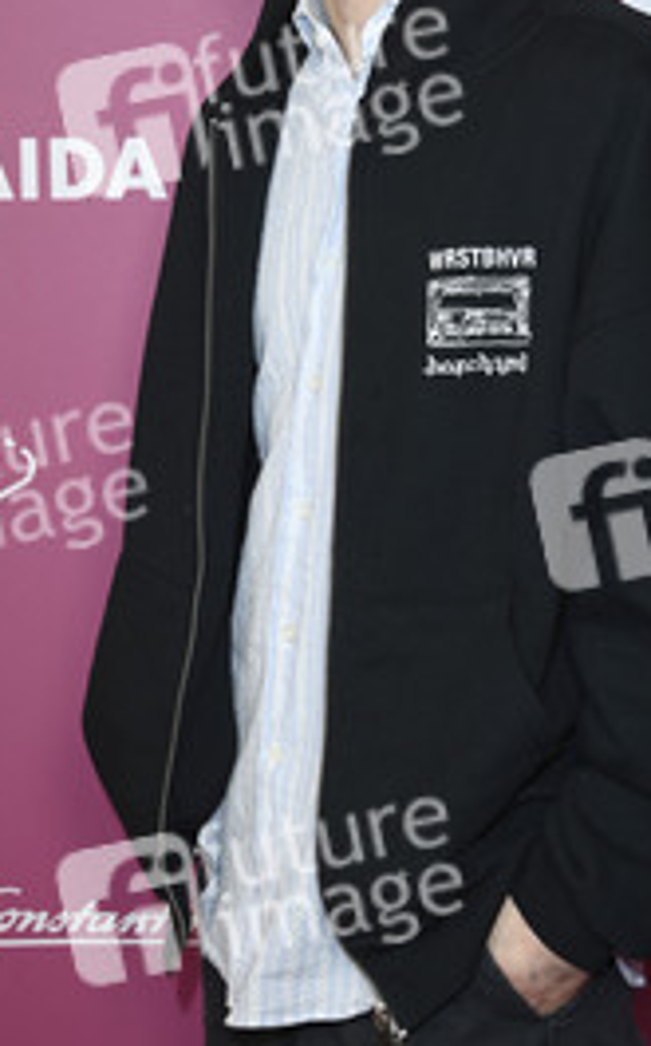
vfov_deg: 20.7
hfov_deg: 13.0
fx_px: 2846
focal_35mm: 100
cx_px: 375
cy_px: 300
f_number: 5.6
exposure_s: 1/250
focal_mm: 65
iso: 640
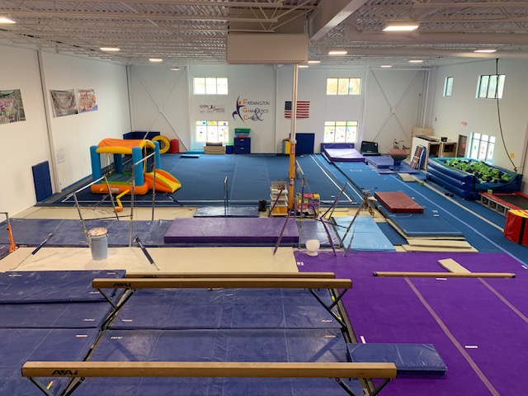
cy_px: 198
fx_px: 397
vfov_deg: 53.1
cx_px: 264
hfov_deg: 67.3
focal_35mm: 26
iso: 100
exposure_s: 1/98
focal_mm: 4.25
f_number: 1.8
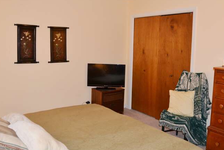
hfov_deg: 58.6
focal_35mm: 32
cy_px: 65
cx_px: 122
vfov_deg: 41.0
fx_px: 199
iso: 1250
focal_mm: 18
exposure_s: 1/60
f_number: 3.5
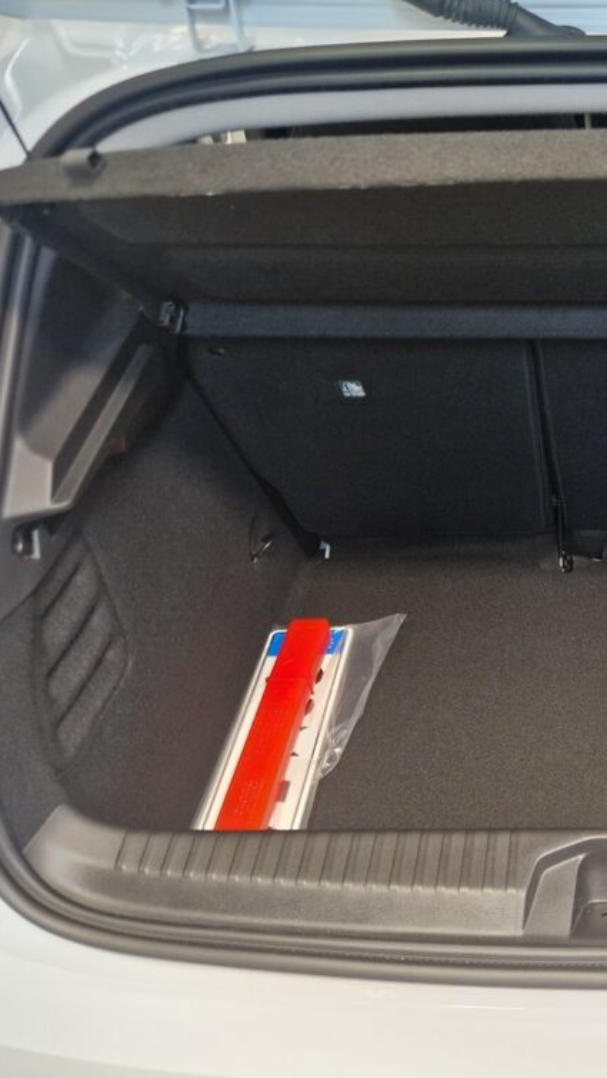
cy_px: 541
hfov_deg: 31.7
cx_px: 624
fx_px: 972
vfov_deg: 58.0
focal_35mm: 34
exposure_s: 1/100
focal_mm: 5.4
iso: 800
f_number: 1.8
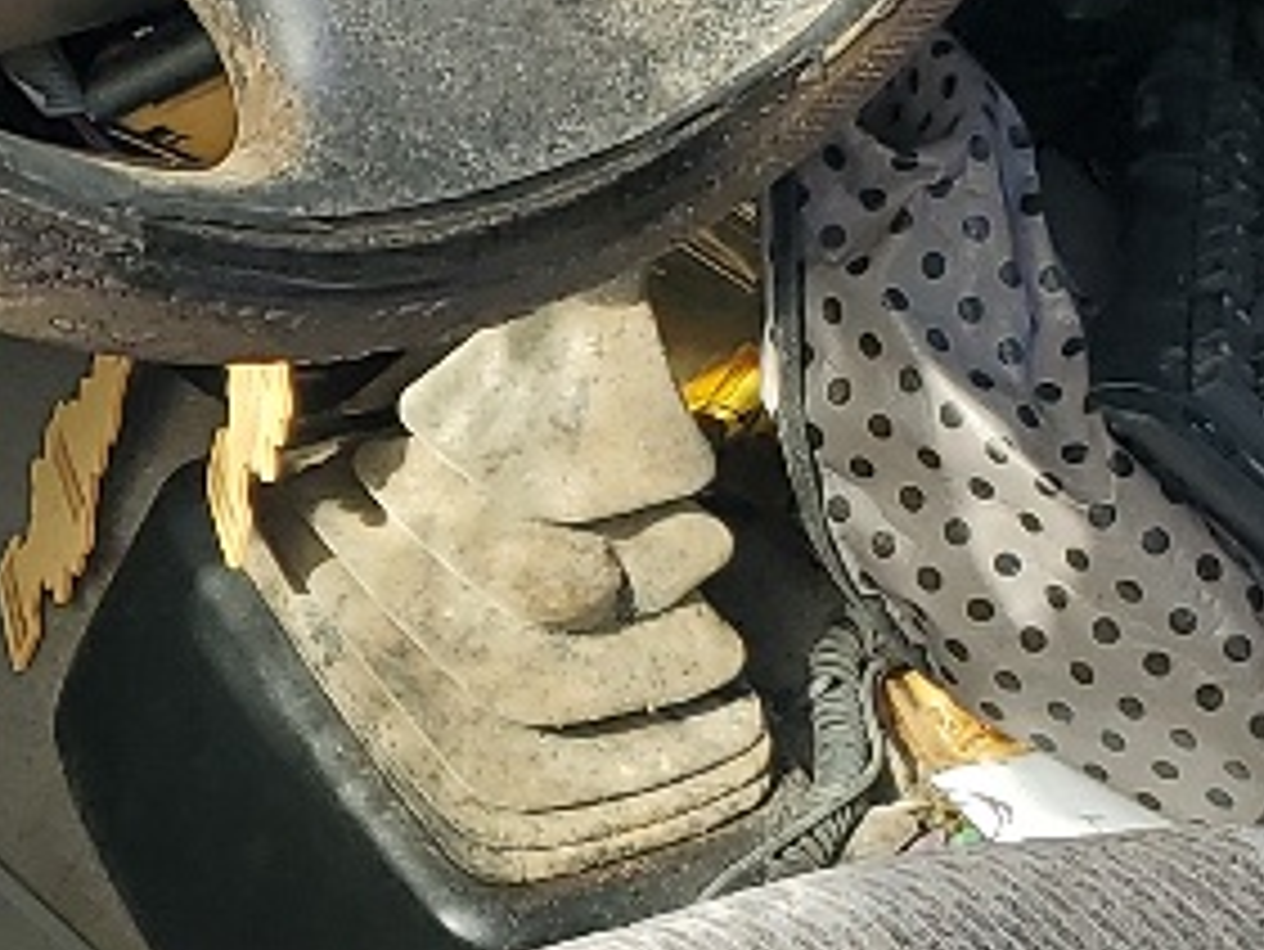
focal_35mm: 148
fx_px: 5407
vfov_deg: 10.0
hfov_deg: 13.2
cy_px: 662
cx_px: 139
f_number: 1.5
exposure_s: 1/455
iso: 50
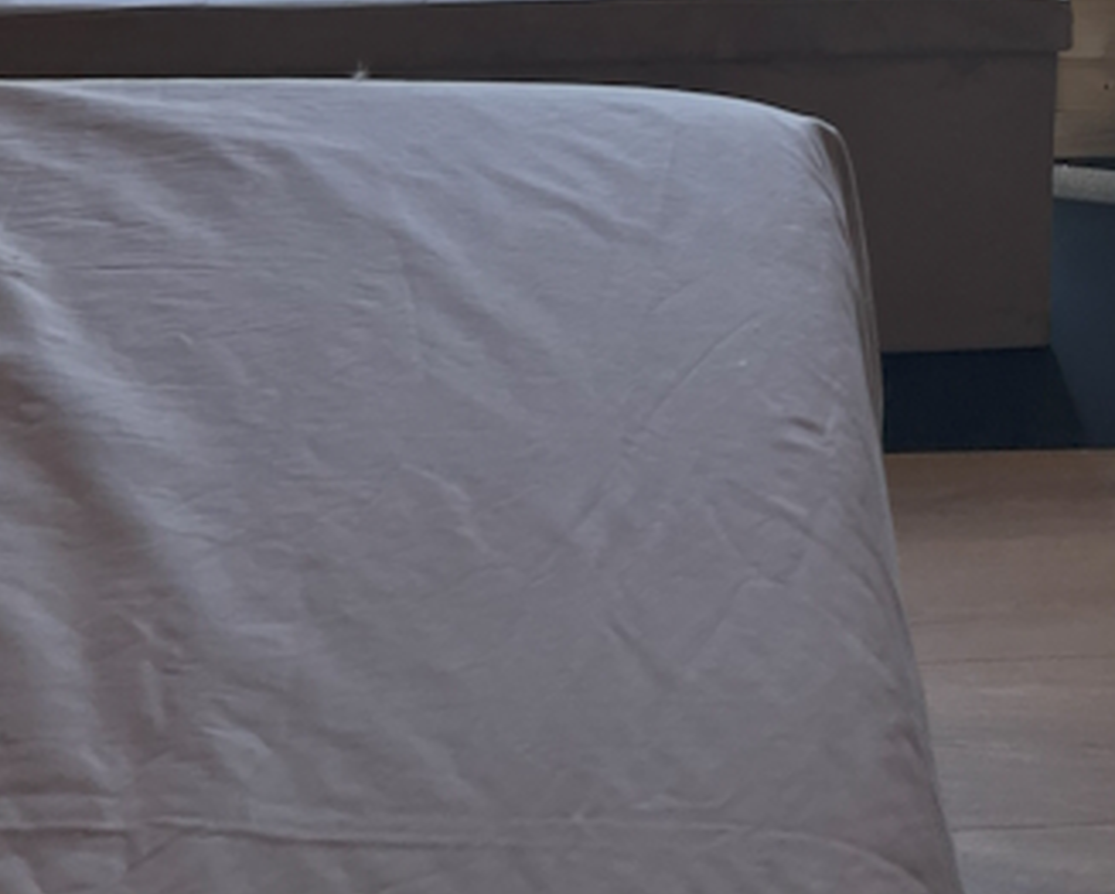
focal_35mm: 62
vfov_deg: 20.8
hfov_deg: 29.8
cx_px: 887
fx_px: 2047
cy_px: -467
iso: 50
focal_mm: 5.1
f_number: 1.6
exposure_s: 1/951
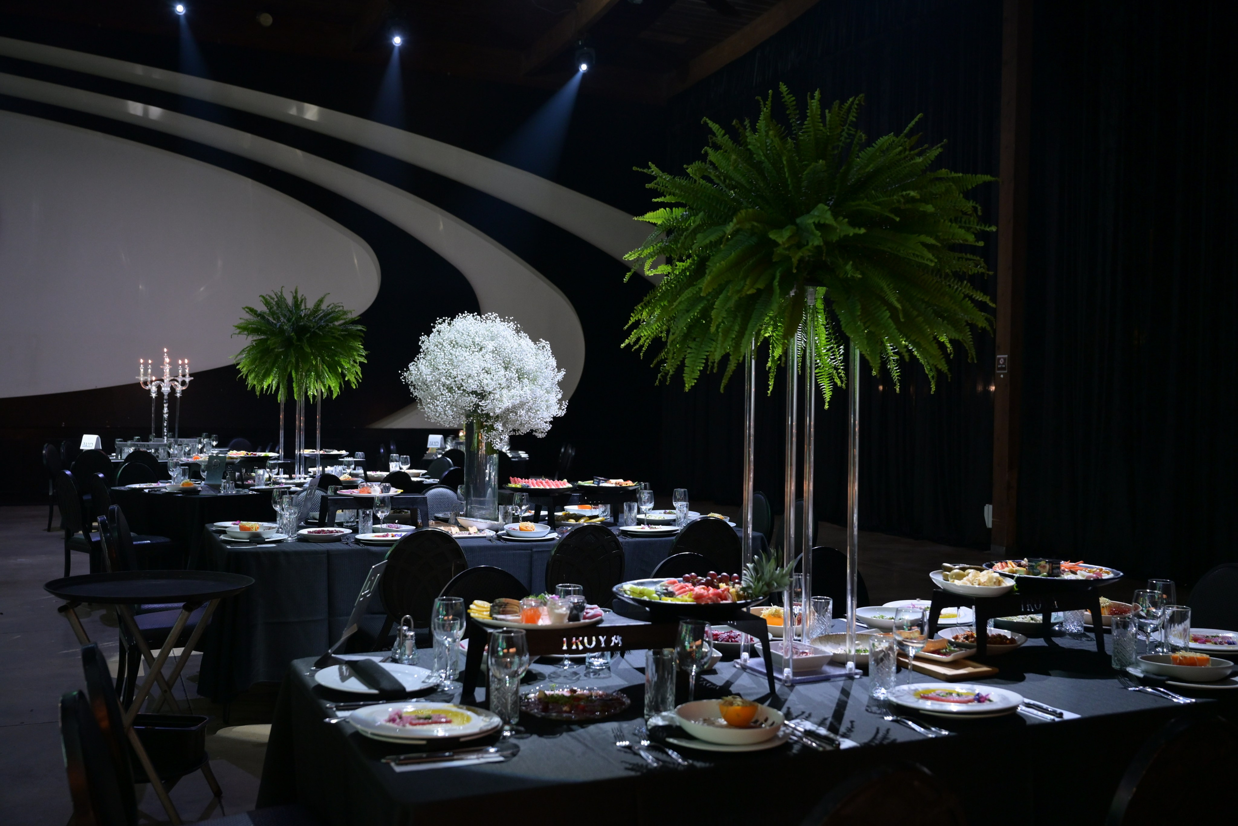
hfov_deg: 57.2
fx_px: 1135
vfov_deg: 40.0
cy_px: 413
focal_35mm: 33
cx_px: 619
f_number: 4
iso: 1600
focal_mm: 33
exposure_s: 1/60
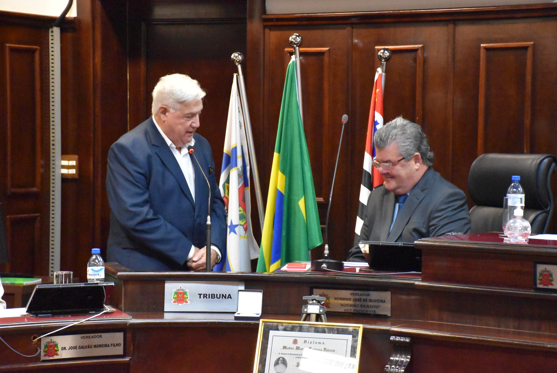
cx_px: 287
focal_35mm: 110
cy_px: 188
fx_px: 1703
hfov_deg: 18.6
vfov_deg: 12.5
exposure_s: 1/125
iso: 11400
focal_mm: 70
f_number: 5
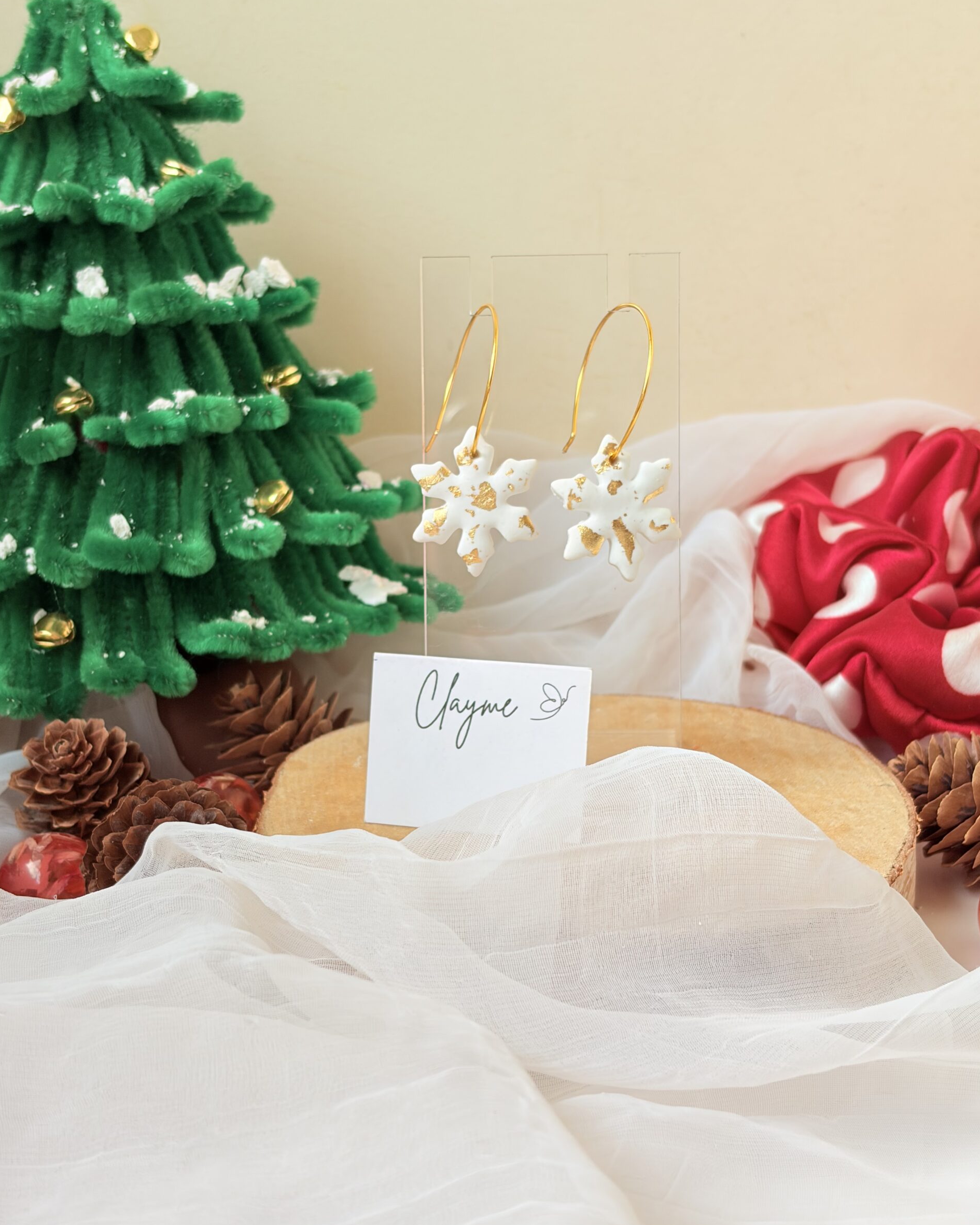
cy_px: 610
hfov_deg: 27.6
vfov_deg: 34.1
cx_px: 488
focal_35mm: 55
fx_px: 1994
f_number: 1.6
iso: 40
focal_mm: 5.96
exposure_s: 1/402
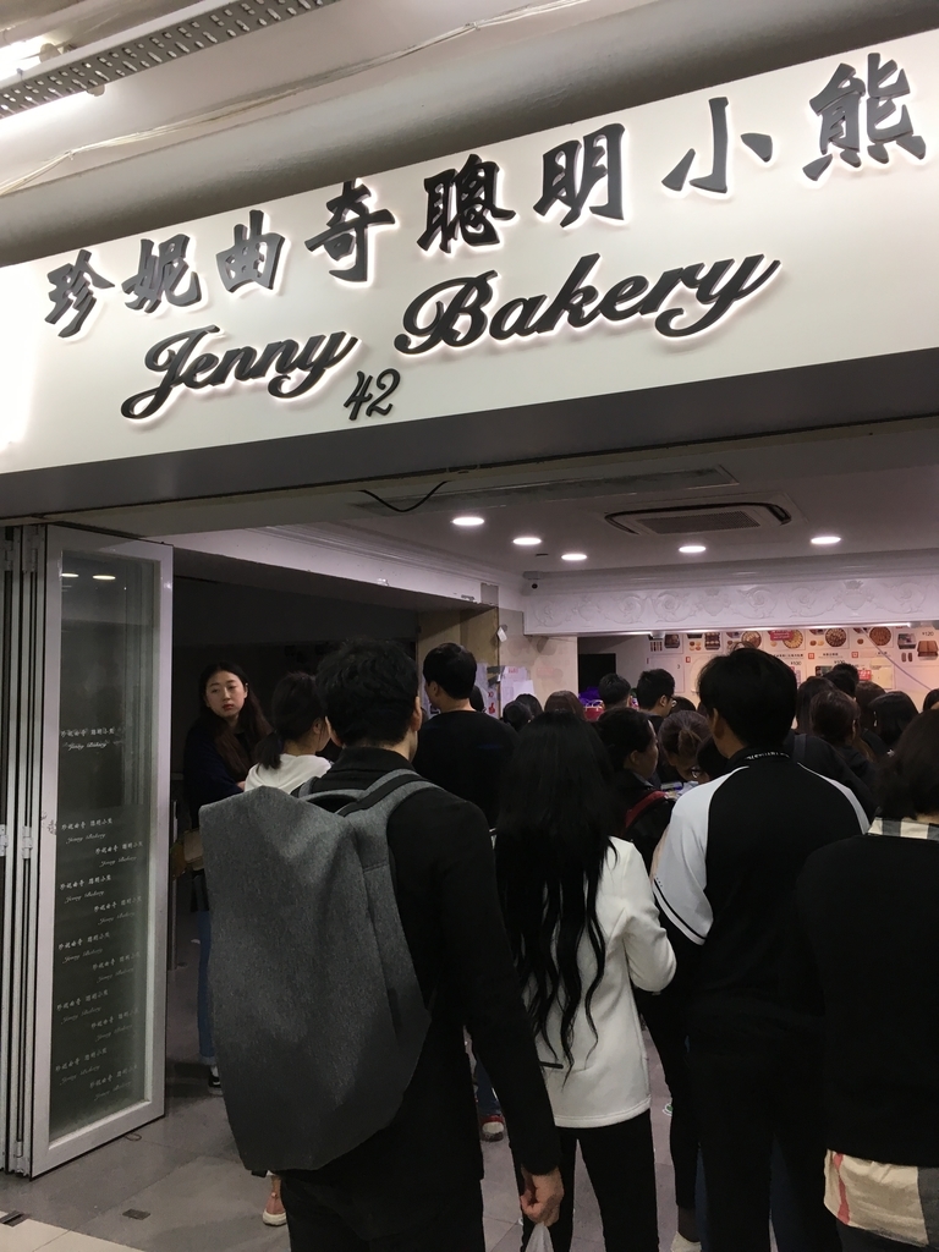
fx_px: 1049
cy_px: 626
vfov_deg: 61.7
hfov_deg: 48.2
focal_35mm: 29
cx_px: 470
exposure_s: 1/33
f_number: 2.2
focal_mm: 4.15
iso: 25
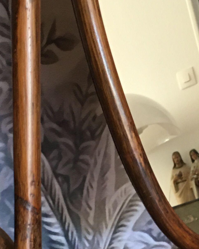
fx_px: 699
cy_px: 274
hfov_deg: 16.2
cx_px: 130
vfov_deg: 19.3
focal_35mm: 95
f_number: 2.2
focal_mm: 4.15
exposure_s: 1/17
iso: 80
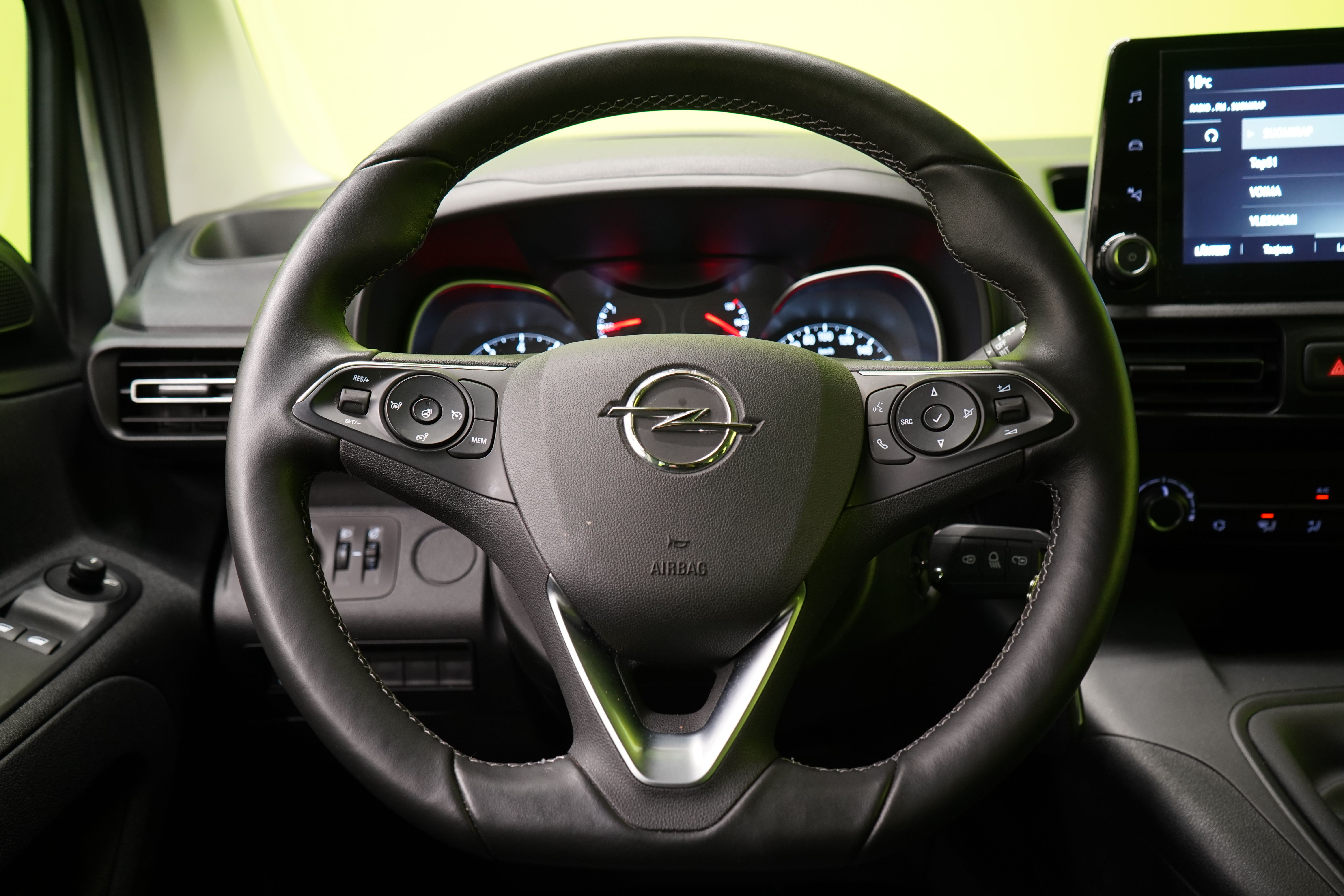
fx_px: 1195
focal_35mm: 32
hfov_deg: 58.7
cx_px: 672
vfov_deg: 41.1
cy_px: 448
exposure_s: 1/20
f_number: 5.6
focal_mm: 32
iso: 1250
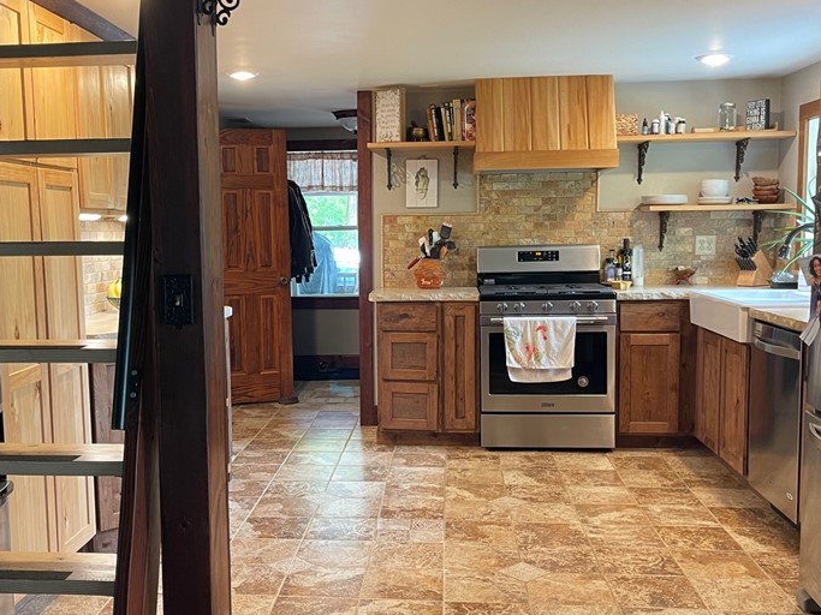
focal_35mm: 39
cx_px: 340
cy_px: 305
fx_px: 925
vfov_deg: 36.8
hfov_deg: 47.7
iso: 200
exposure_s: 1/60
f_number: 1.6
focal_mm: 5.1
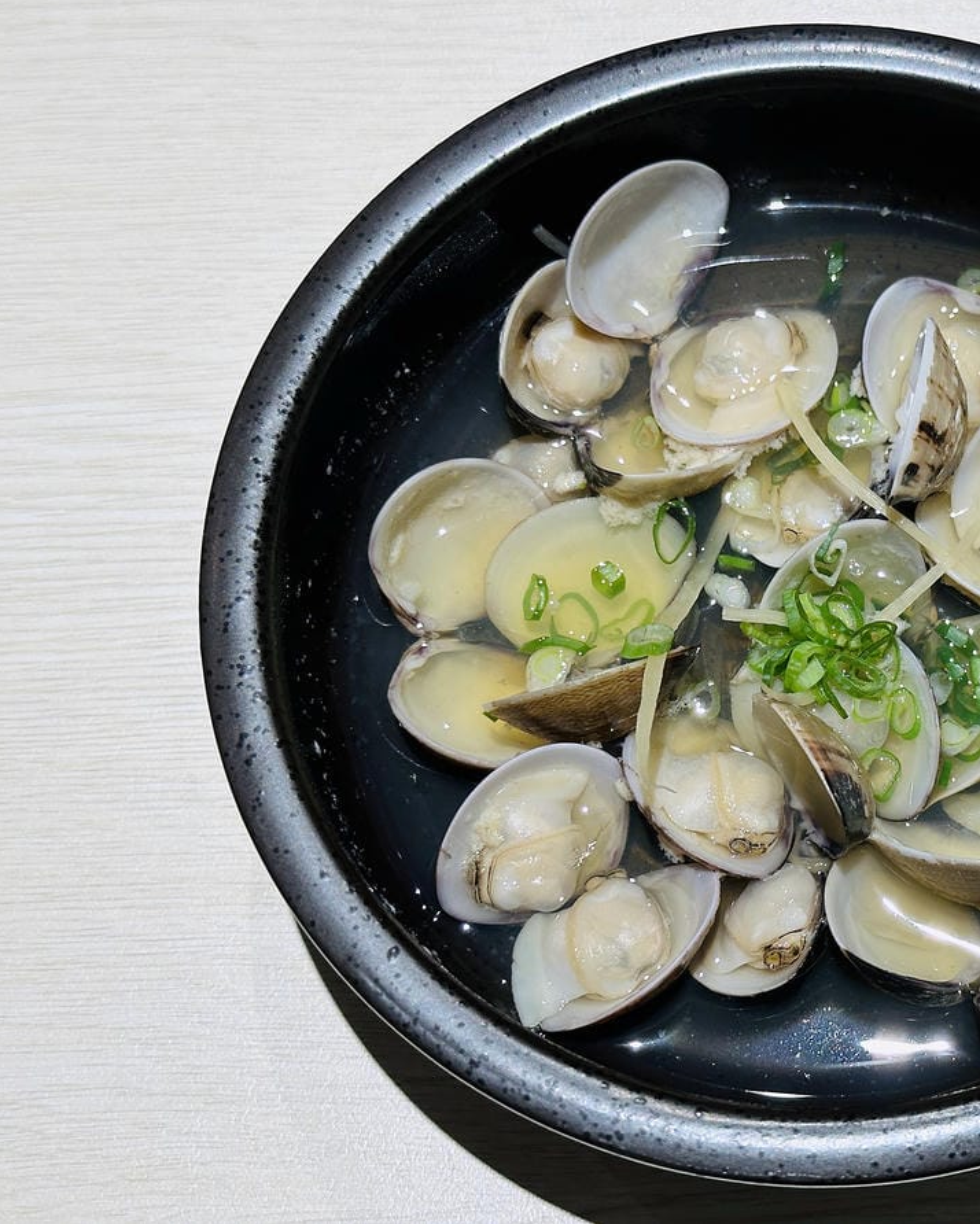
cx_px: 817
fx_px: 2283
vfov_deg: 30.0
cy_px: 609
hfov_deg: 23.8
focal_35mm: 63
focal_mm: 6.86
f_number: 1.78
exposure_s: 1/120
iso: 80
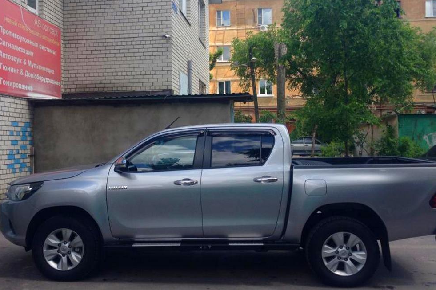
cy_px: 128
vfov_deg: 31.9
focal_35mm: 42
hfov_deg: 46.3
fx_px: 509
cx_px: 194
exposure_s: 1/638
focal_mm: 4.12
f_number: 2.4
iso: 50
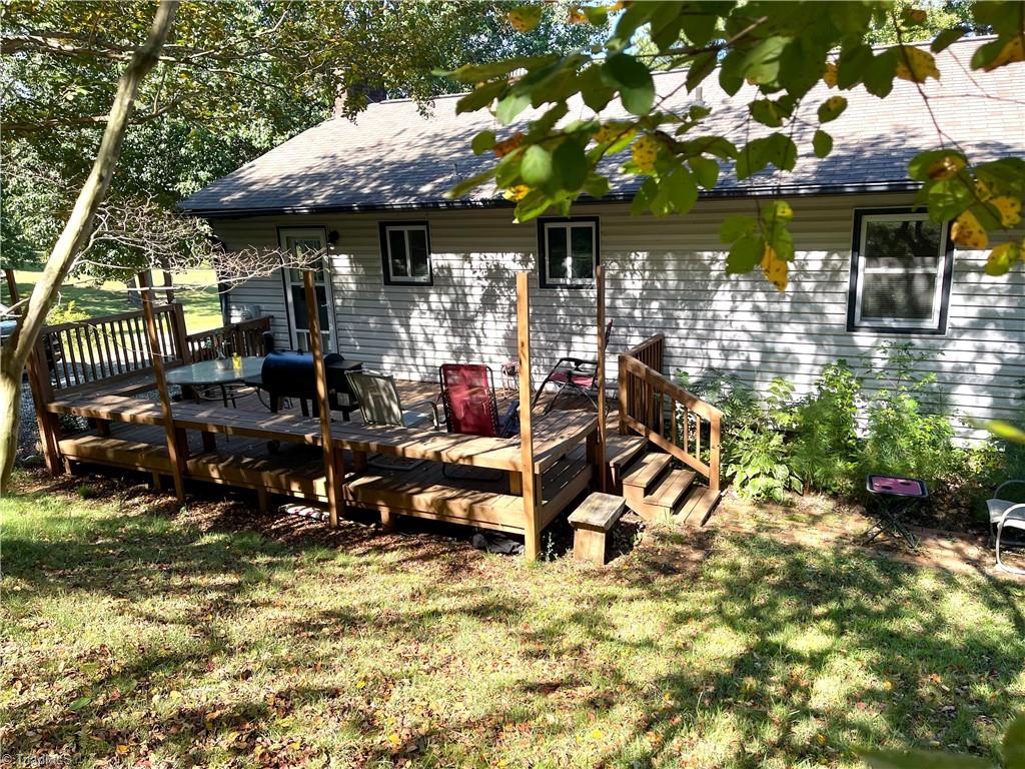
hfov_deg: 69.4
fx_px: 740
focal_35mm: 25
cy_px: 384
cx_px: 512
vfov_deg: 54.9
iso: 32
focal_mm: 5.1
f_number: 1.6
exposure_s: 1/533
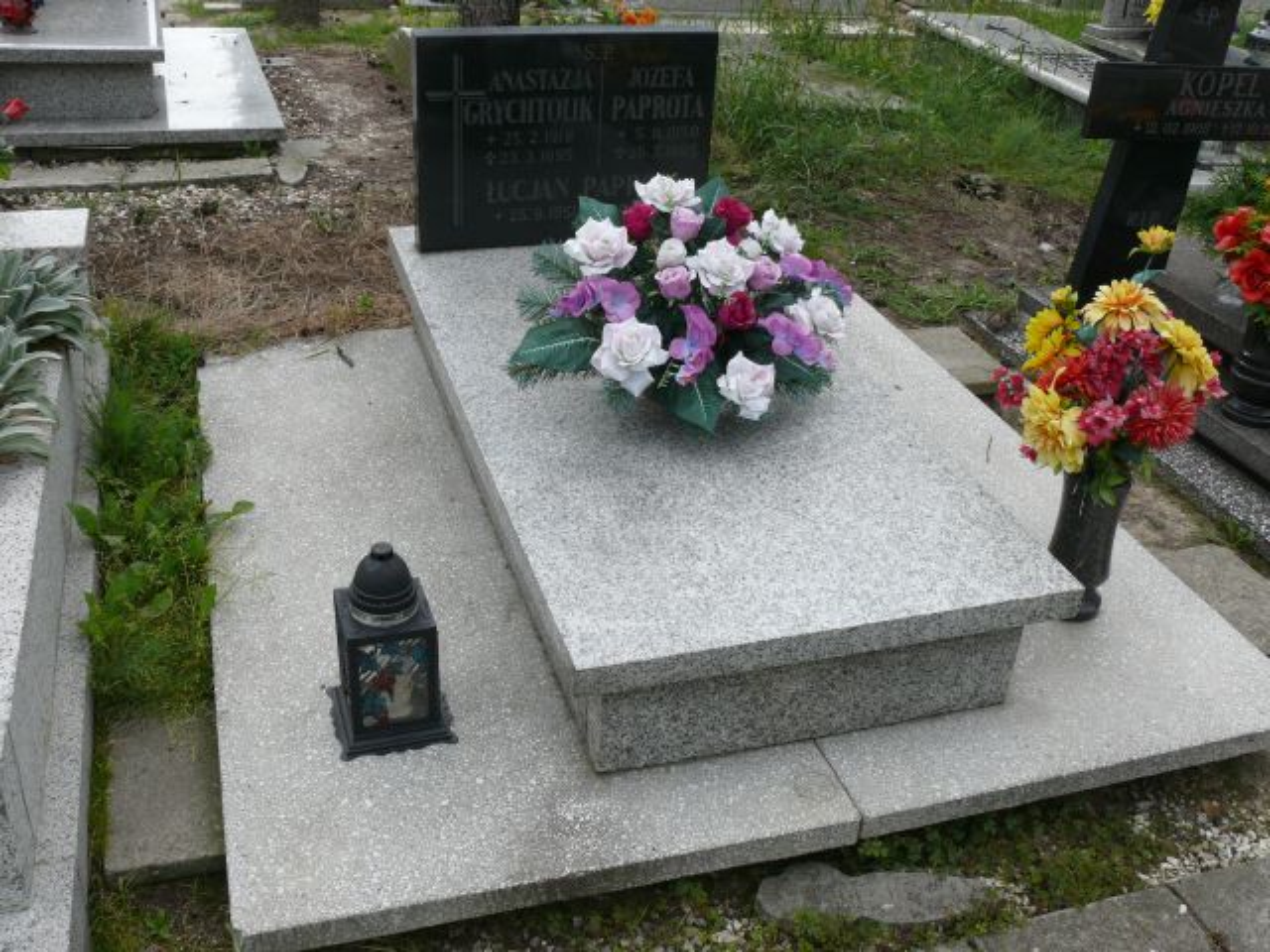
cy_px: 476
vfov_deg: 40.7
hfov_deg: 52.6
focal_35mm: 35
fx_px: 1284
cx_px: 635
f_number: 5.6
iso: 100
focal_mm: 7.4
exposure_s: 1/250
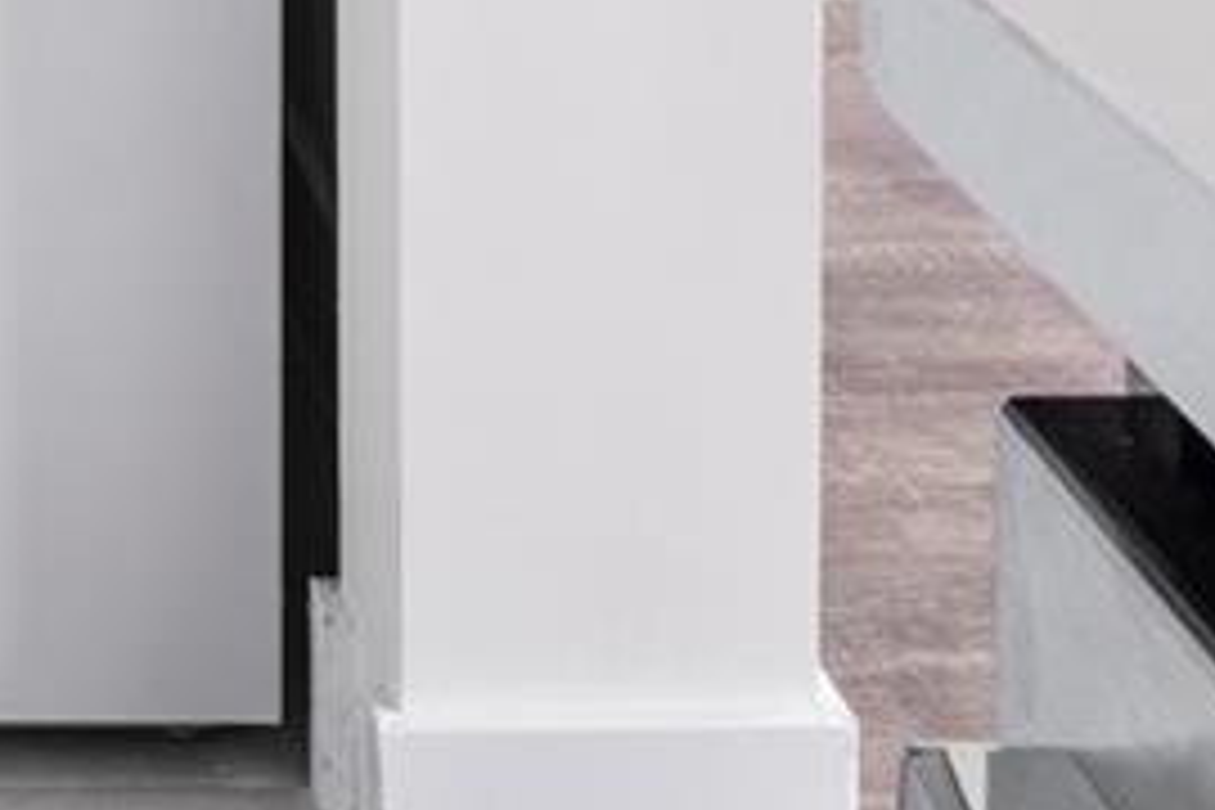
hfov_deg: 23.8
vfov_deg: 13.5
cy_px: -1062
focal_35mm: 77
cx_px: -270
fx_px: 2599
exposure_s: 1/13
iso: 100
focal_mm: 13
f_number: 10
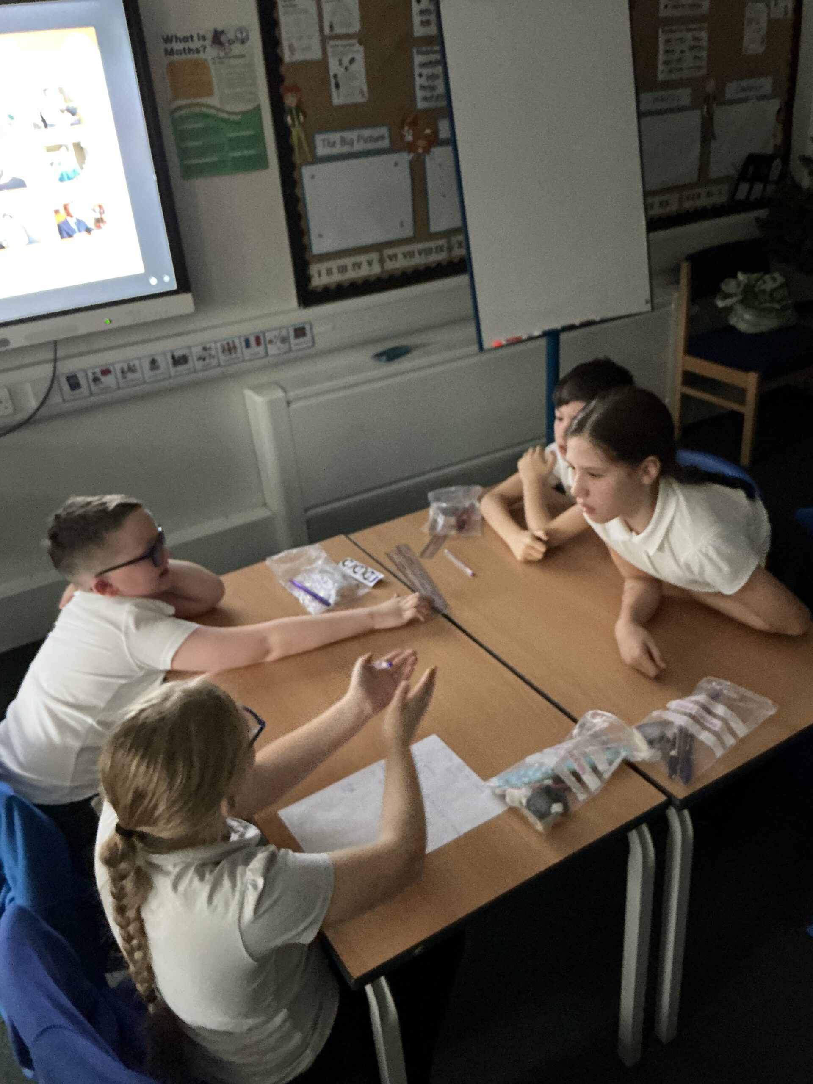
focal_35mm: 29
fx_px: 908
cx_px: 406
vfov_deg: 61.7
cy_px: 542
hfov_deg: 48.2
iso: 640
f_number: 1.8
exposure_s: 1/17
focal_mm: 3
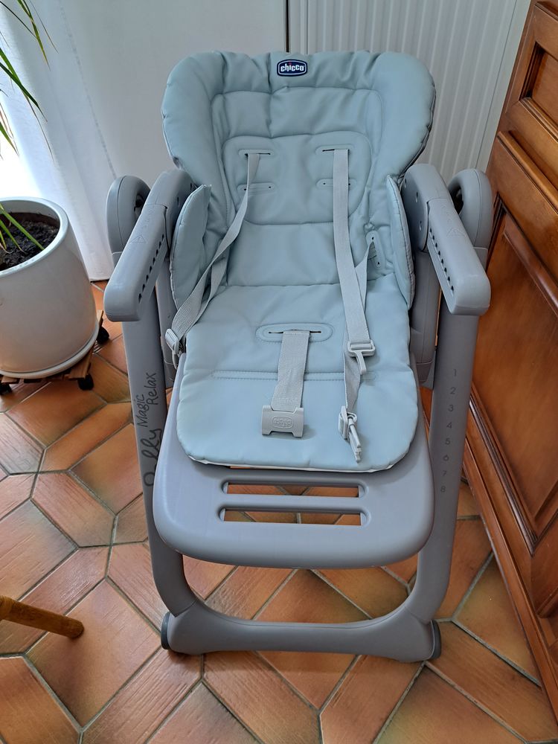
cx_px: 279
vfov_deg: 71.6
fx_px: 516
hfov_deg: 56.8
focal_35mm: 24
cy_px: 372
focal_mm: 5.23
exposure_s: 1/50
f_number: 1.8
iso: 200
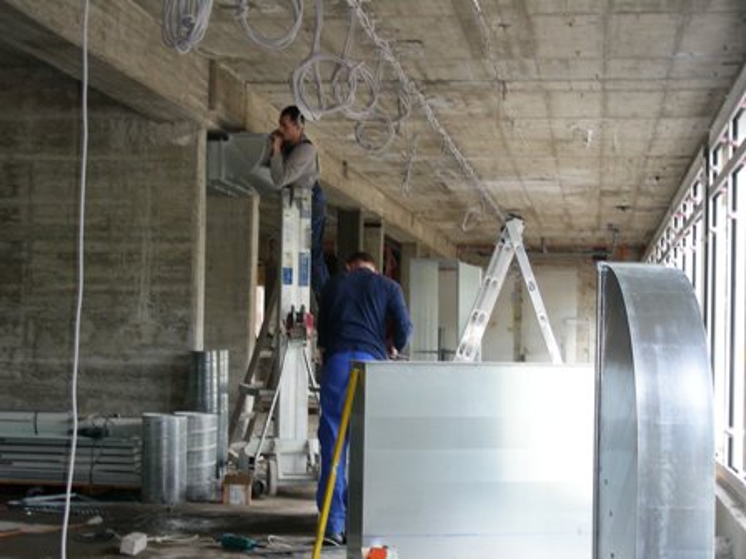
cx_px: 373
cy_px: 280
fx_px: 1509
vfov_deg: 21.0
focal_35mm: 70
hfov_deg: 27.8
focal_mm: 11.7
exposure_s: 1/29.8
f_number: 3.5
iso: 163
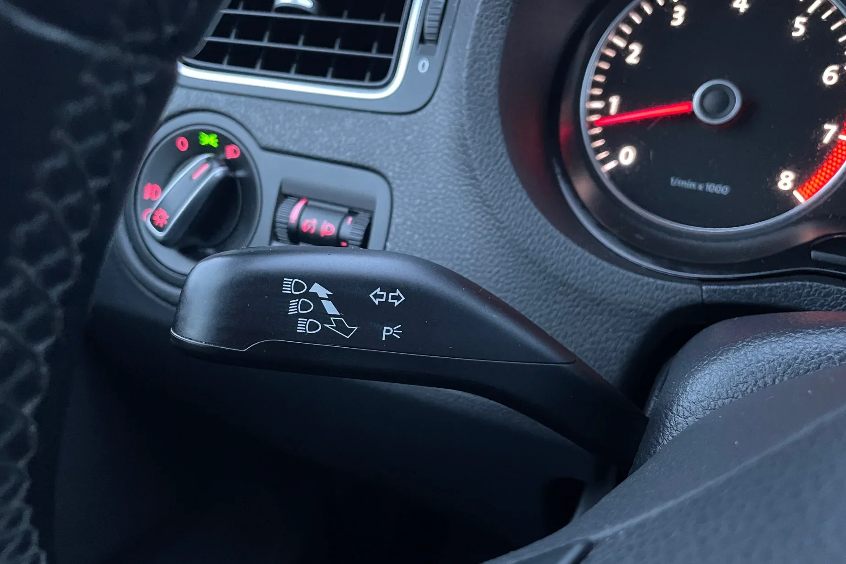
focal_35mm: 28
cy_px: 269
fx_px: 658
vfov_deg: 46.4
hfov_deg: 65.5
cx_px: 425
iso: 1000
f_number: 1.6
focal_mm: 4.2
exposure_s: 1/30
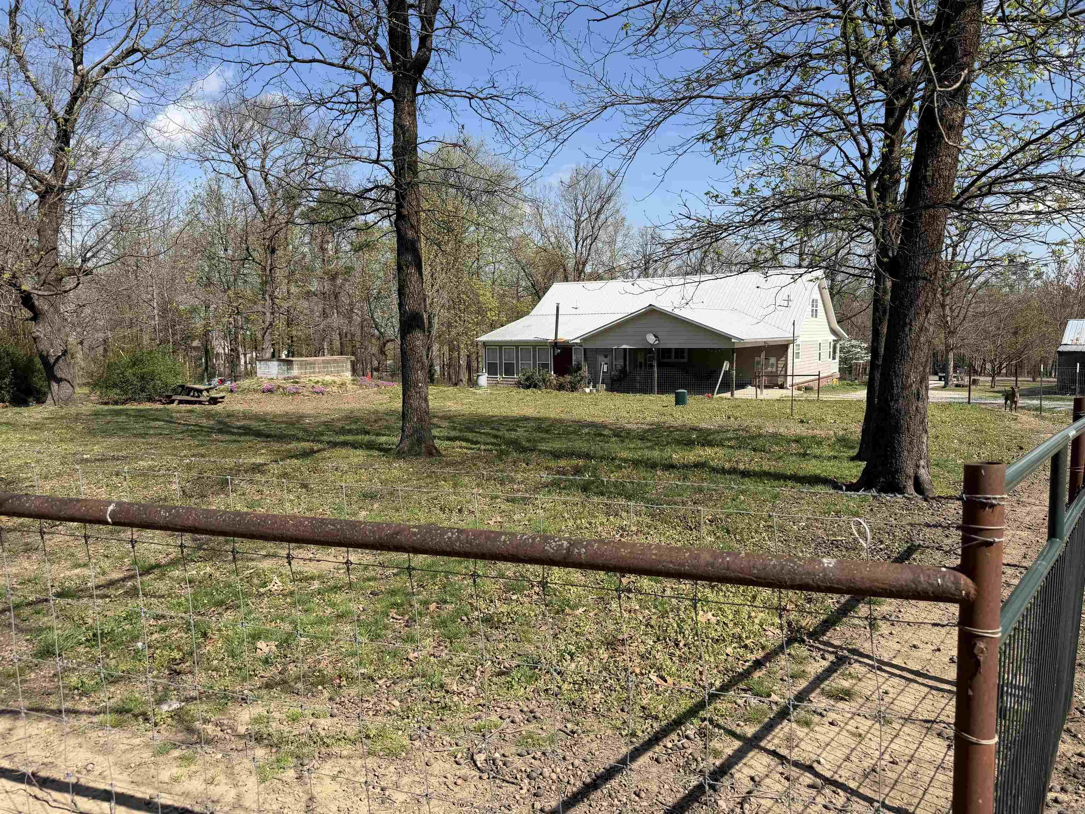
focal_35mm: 24
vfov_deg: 56.8
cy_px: 407
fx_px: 752
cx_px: 542
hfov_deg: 71.6
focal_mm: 6.76
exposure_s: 1/3953
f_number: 1.78
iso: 80
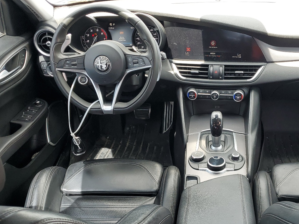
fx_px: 337
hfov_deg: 47.1
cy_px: 157
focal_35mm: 39
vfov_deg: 36.3
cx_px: 199
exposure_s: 1/141
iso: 50
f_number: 1.5
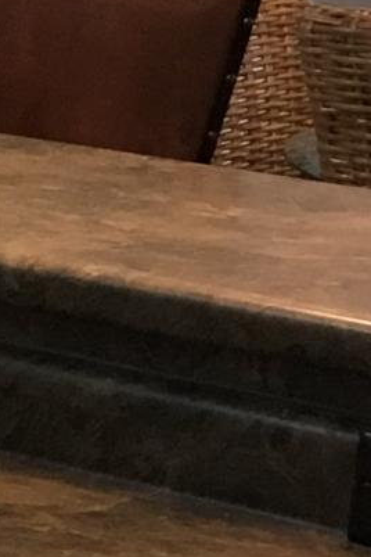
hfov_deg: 5.3
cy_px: 237
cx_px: -1185
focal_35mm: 225
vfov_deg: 9.1
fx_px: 3478
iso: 40
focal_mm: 4.15
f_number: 2.2
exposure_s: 1/30
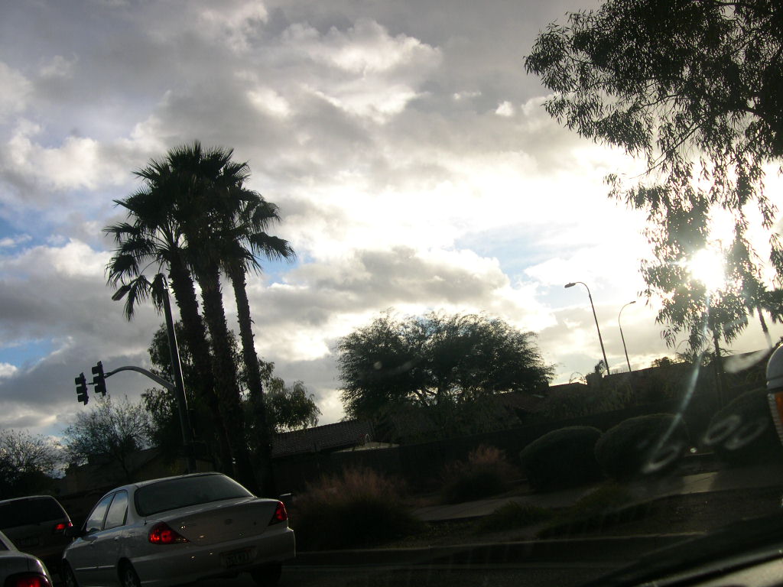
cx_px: 392
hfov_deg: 49.0
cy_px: 294
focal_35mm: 38
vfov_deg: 37.7
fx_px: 860
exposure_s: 1/992
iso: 100
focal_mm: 8
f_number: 2.8
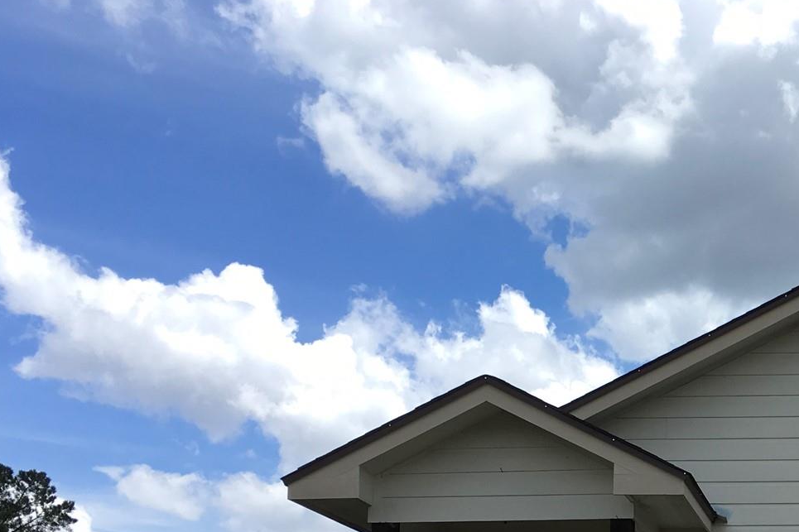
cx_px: 829
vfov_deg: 20.2
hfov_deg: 29.1
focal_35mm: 64
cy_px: 601
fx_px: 1420
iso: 25
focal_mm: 4.15
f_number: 2.2
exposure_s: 1/1399
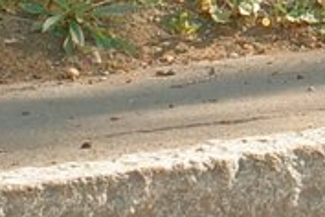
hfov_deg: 5.8
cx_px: 815
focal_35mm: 339
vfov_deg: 3.9
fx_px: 3060
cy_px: -401
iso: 200
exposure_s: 1/400
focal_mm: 18.3
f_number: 5
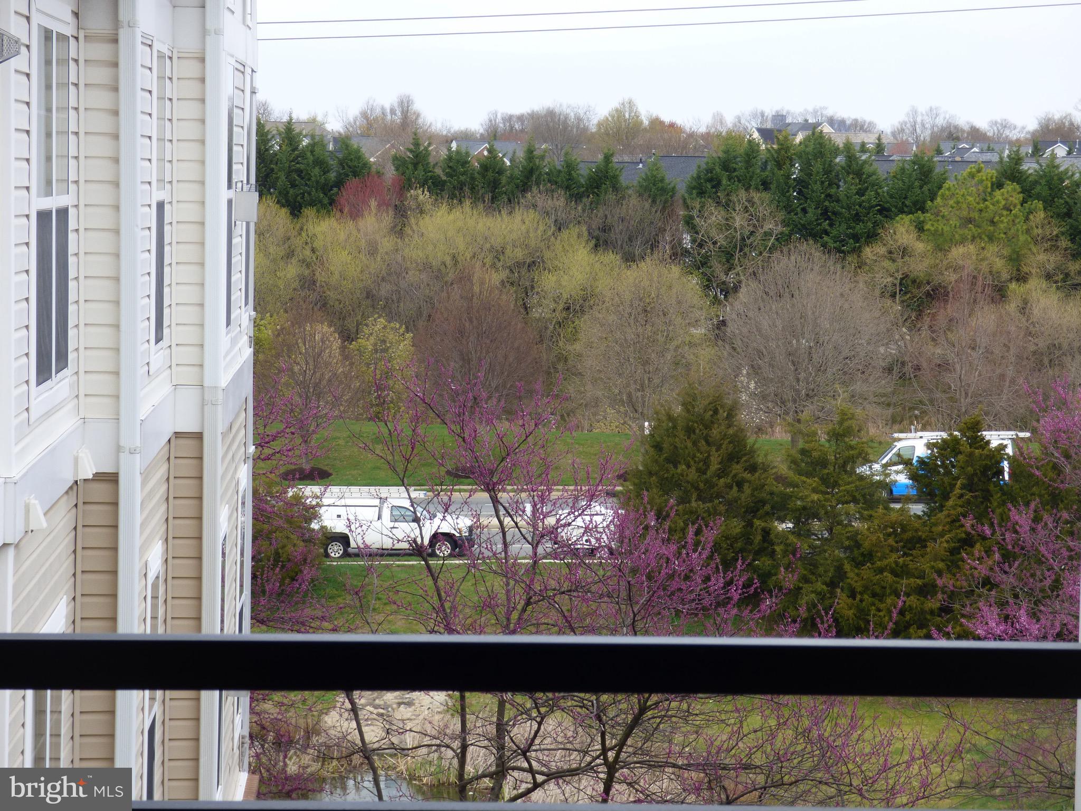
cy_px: 406
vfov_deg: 13.7
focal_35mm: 108
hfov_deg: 18.2
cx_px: 540
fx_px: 3373
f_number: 4.8
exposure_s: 1/200
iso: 100
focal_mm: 17.86
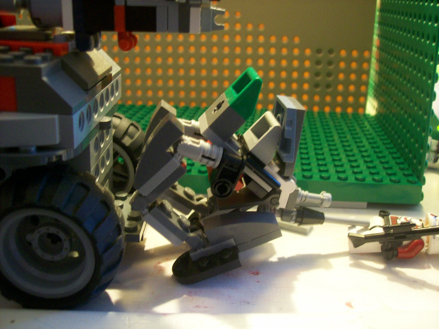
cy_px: 164
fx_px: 457
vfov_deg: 39.7
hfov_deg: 51.4
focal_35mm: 36
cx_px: 220
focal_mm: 6
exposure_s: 1/8
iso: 200
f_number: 2.7
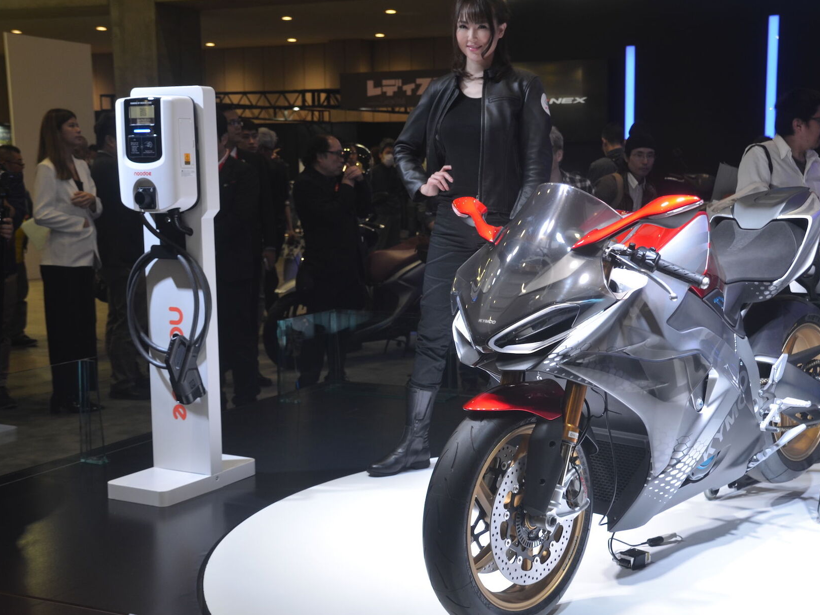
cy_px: 304
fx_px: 1208
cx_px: 462
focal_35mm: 51
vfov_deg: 28.6
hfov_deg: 37.4
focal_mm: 30
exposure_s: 1/100
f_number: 4.2
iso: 200
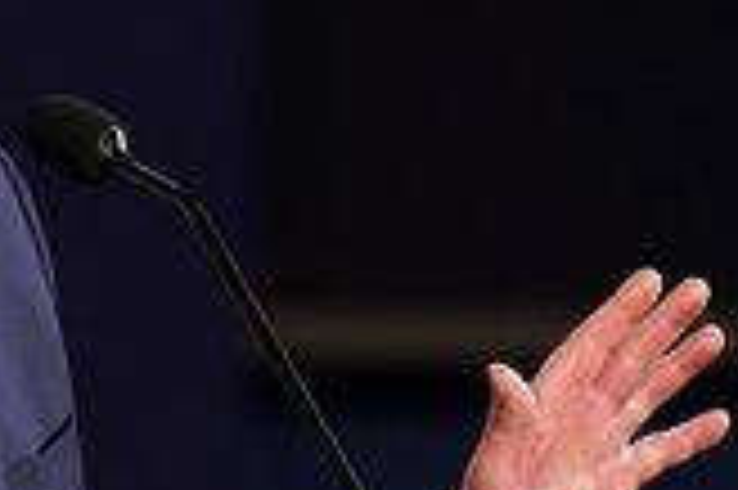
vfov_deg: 1.1
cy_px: 173
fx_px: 25558
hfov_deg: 1.7
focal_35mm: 1248
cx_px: -81
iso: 3200
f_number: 3.5
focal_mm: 400
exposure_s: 1/320
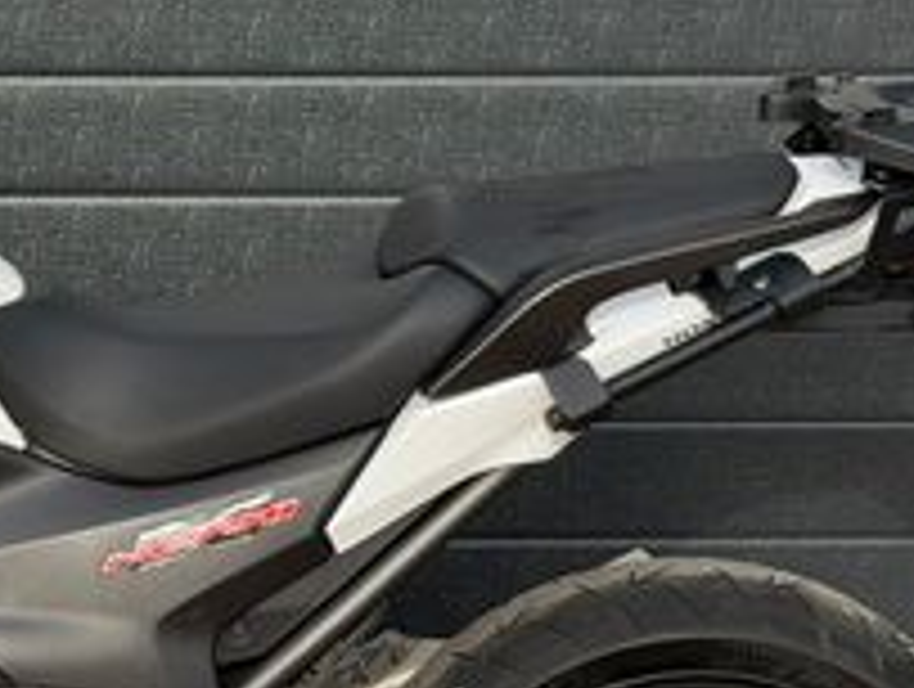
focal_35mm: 151
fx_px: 3994
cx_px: -95
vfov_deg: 9.8
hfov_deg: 12.8
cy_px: 634
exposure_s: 1/1484
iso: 80
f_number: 1.78
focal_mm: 6.76
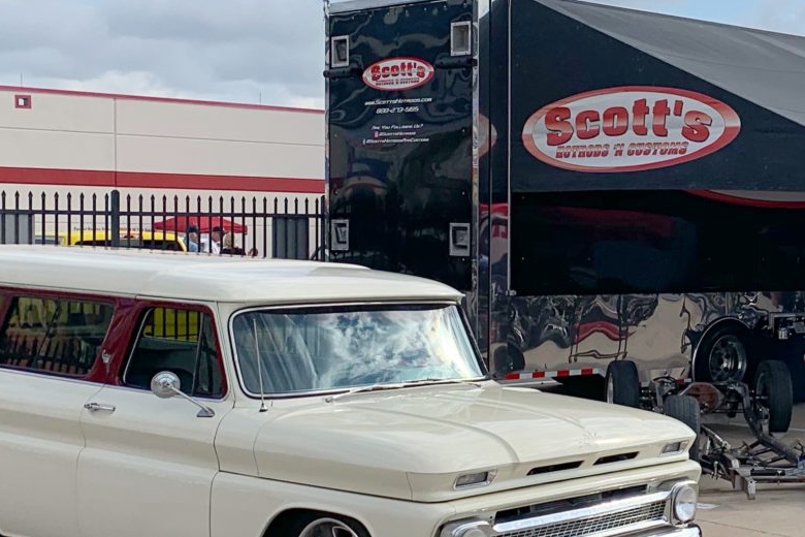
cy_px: 312
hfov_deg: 27.1
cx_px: 770
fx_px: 1588
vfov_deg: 19.2
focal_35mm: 71
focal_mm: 4.25
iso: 25
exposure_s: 1/3937
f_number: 1.8
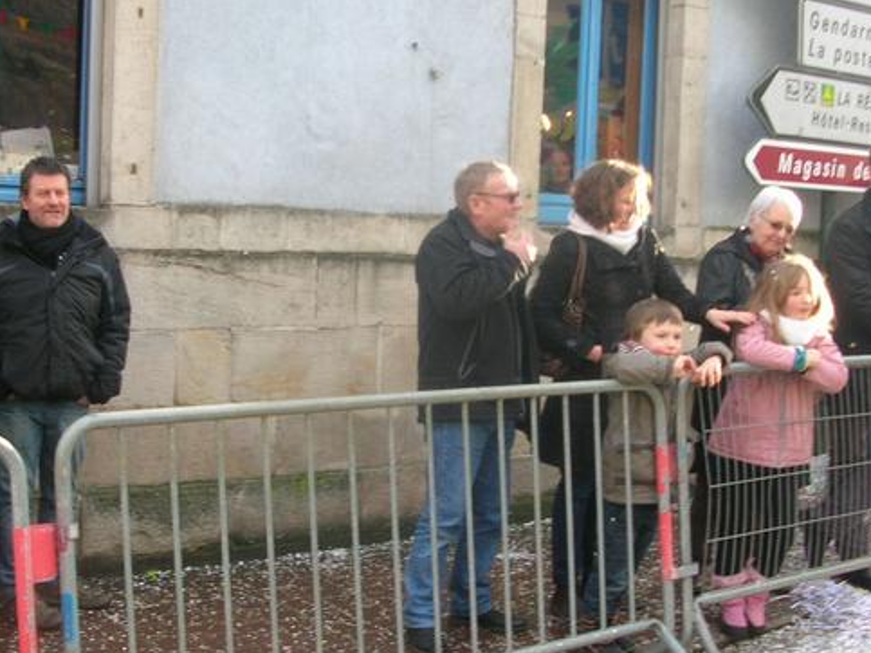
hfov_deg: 38.9
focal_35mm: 49
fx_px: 1233
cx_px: 433
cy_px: 341
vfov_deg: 29.7
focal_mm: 6.2
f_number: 2.9
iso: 50
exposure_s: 1/80.8
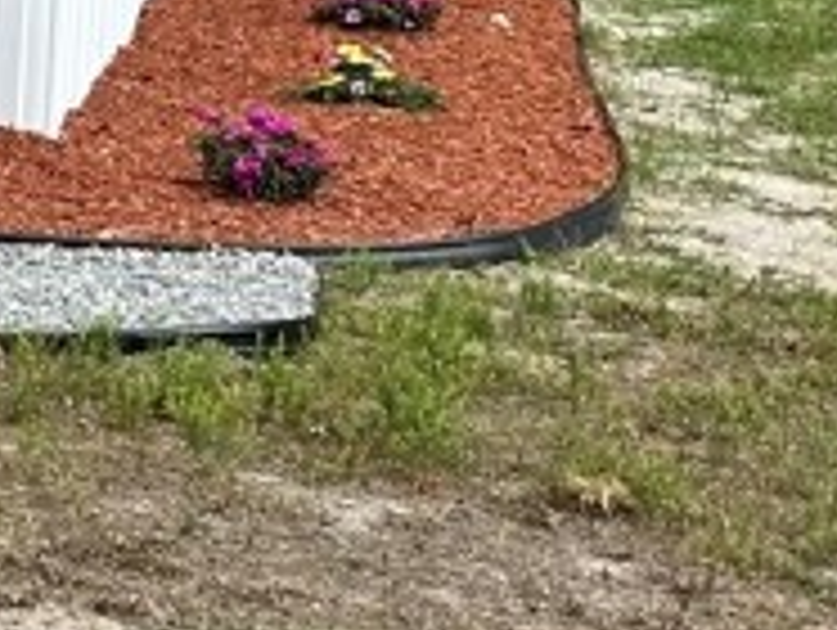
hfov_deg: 11.3
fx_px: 3196
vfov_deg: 10.7
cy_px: -410
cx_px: -1426
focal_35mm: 132
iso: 80
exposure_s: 1/4545
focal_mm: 6.86
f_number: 1.78
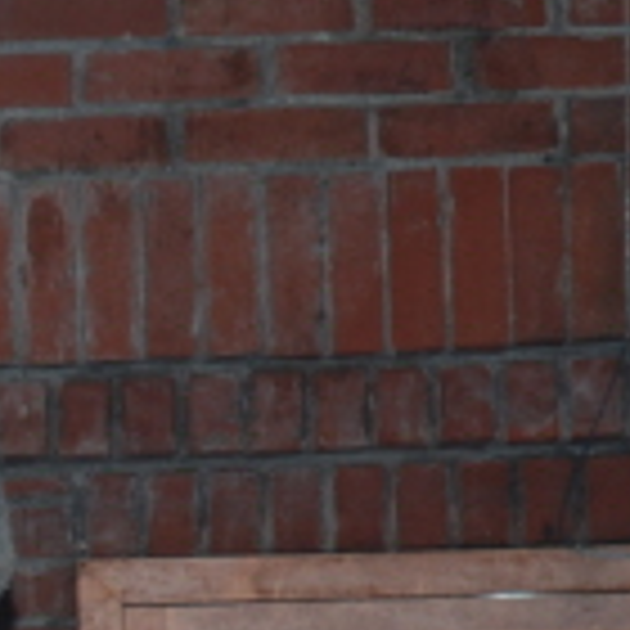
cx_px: -770
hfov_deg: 3.9
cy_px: 837
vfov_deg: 3.9
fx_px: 9183
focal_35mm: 446
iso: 200
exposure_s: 1/60
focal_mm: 70
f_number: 5.6
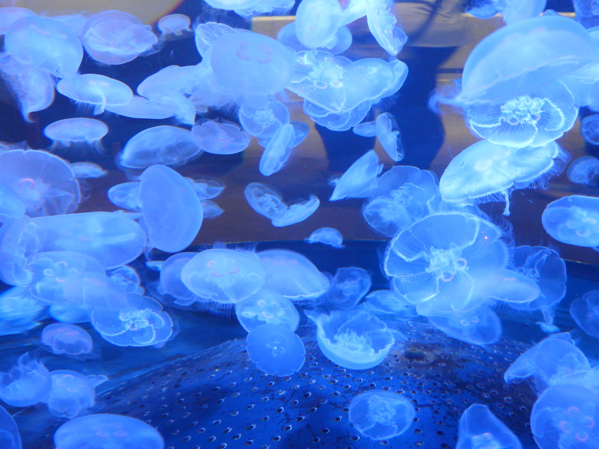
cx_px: 300
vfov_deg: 33.6
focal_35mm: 43
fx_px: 744
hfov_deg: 43.9
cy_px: 224
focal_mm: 7.7
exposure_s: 1/8
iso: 640
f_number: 3.2
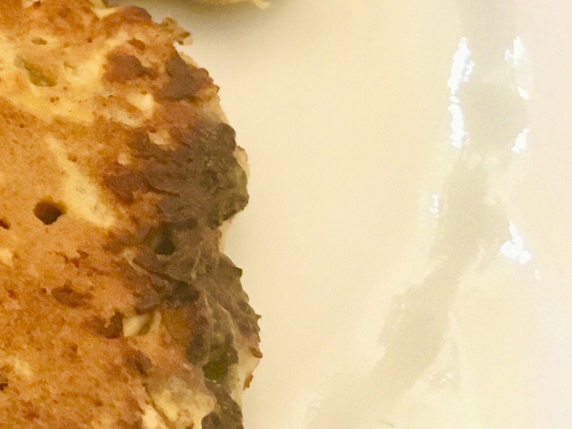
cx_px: -395
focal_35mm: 101
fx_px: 1669
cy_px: -59
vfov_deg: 14.3
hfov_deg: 16.8
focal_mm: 4.15
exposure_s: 1/30
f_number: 2.2
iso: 125
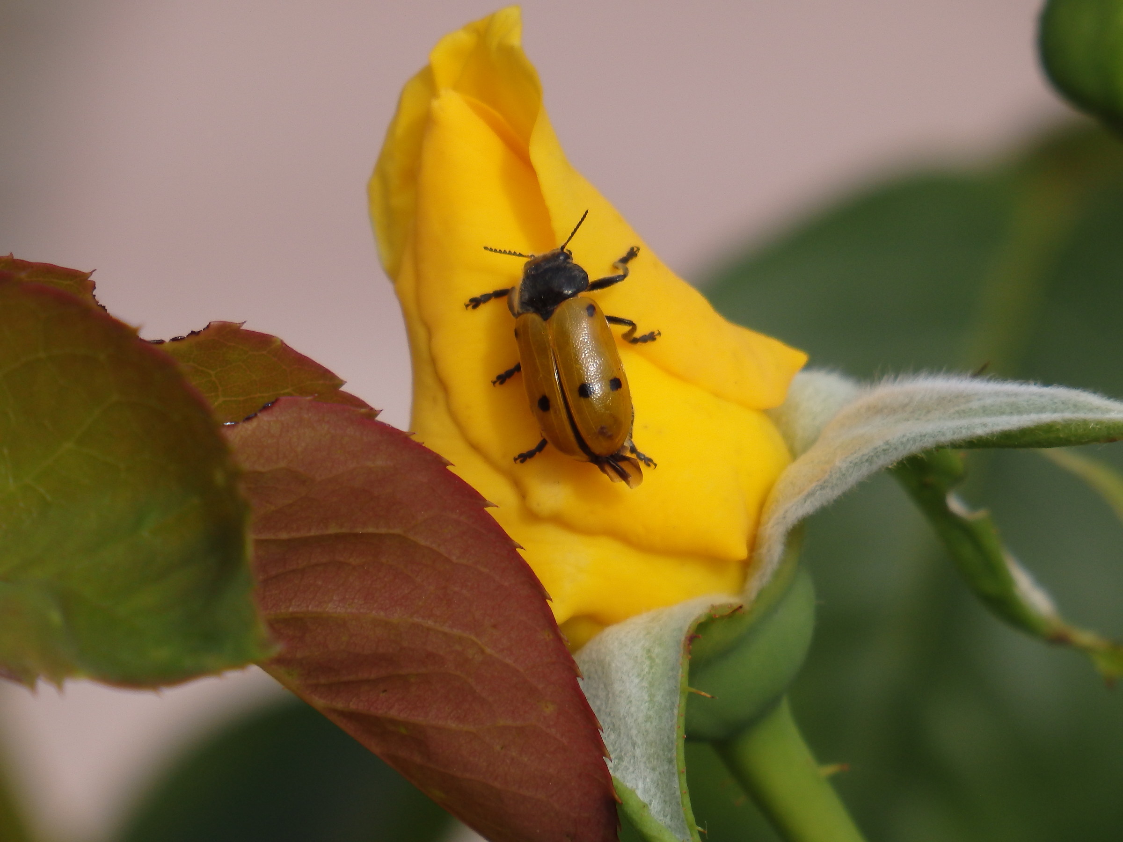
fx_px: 14274
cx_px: 562
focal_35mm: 440
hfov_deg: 4.5
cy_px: 421
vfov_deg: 3.4
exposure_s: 1/500
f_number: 6.9
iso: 125
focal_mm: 78.6
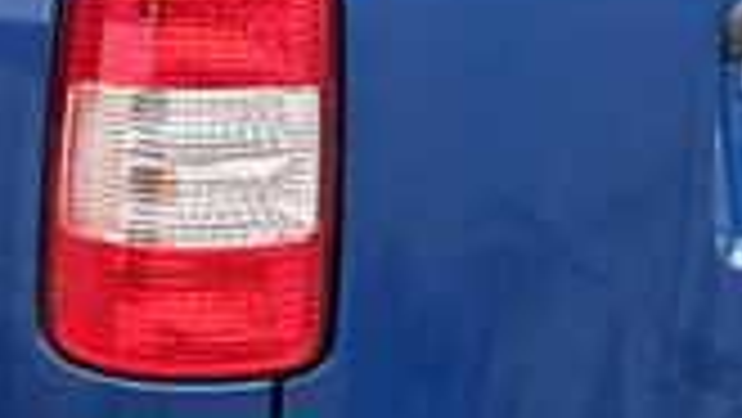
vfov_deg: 9.0
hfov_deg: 15.7
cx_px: -112
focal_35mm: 132
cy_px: -157
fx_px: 2598
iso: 101
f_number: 1.8
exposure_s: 1/125
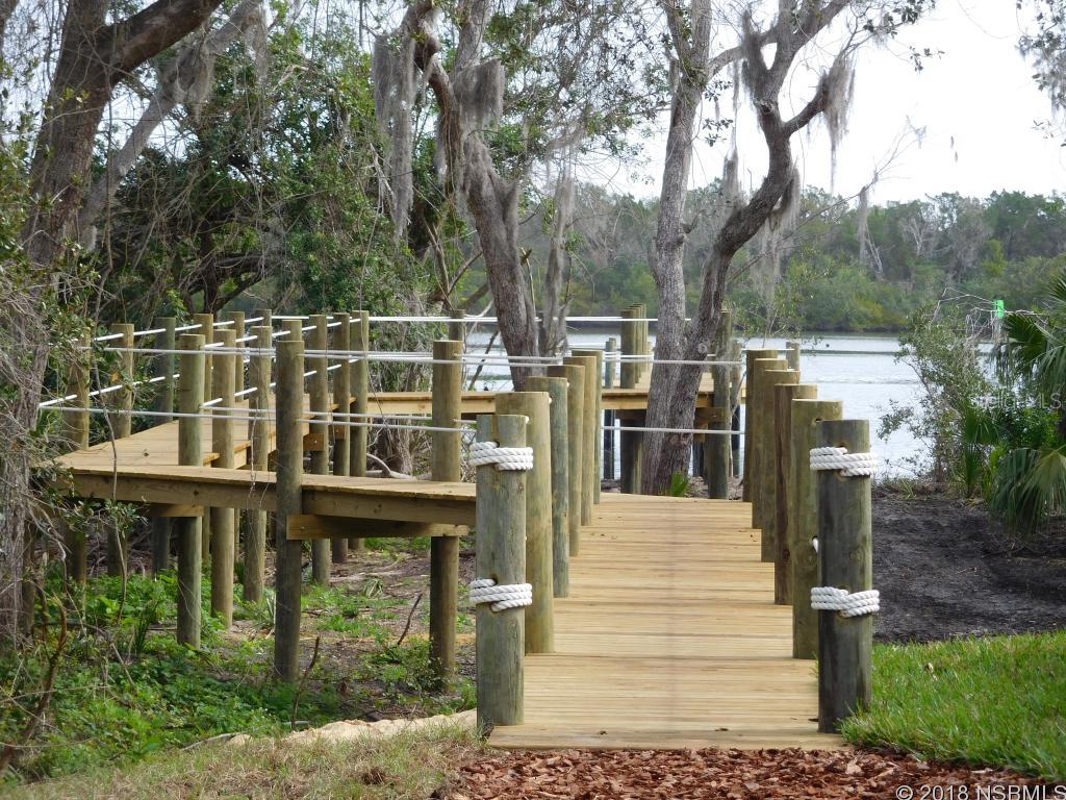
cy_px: 400
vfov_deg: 11.9
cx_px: 533
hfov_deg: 15.8
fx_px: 3849
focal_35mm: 125
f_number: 5
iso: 125
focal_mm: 22.3
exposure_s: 1/250
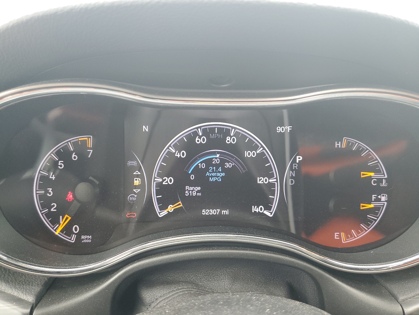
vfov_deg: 53.1
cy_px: 158
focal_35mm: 26
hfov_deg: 67.3
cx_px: 210
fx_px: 315
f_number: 1.5
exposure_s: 1/50
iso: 105
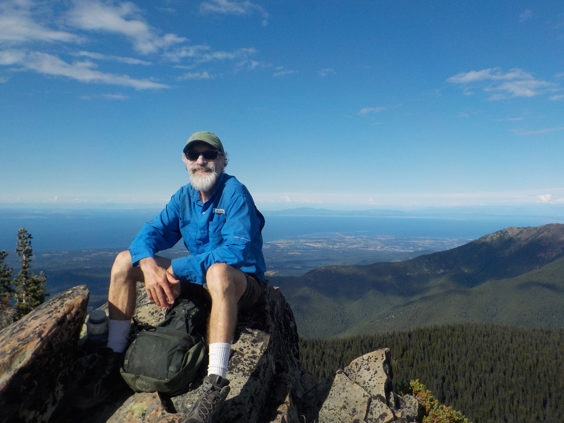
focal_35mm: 30
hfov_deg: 60.0
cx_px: 282
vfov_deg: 46.8
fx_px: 489
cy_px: 212
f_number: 6.6
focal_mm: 4.1
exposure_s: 1/640
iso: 125
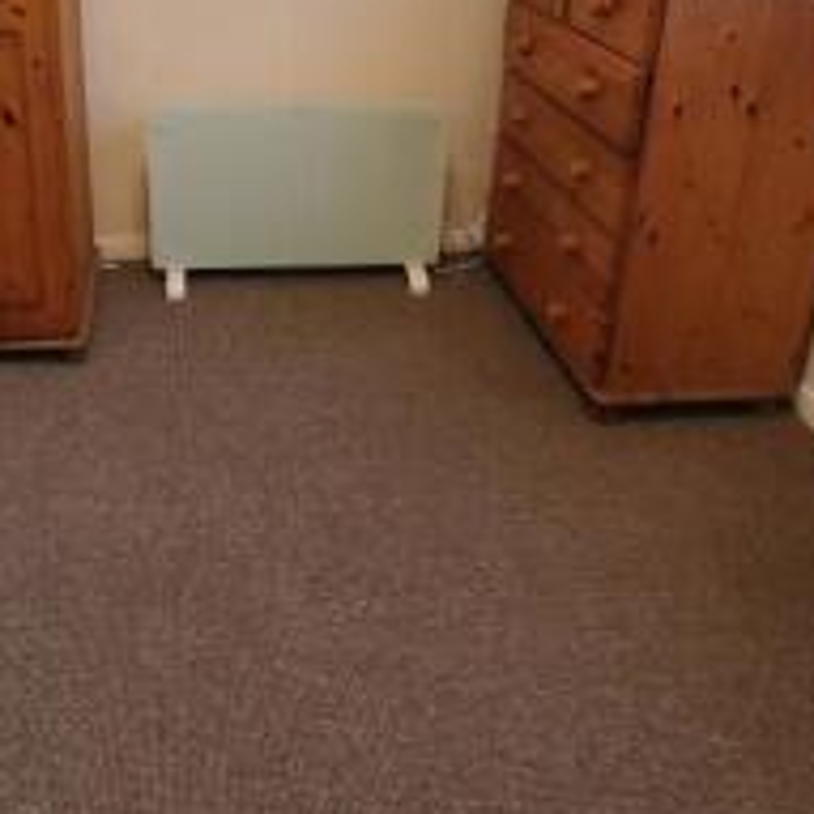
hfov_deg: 45.7
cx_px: 211
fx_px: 931
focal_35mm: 35
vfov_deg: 44.9
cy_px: 164
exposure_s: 1/50
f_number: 2.2
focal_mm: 1.74
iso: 250
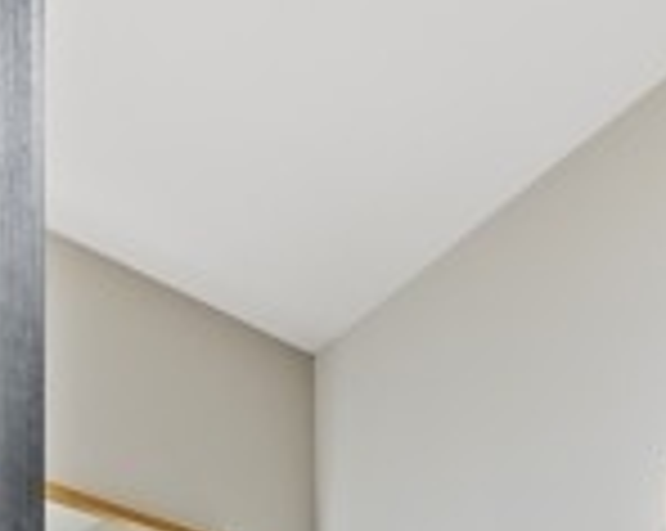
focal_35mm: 59
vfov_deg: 17.7
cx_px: 169
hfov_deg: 31.5
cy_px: 1076
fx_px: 1159
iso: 200
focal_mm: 15.5
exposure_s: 1
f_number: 9.5
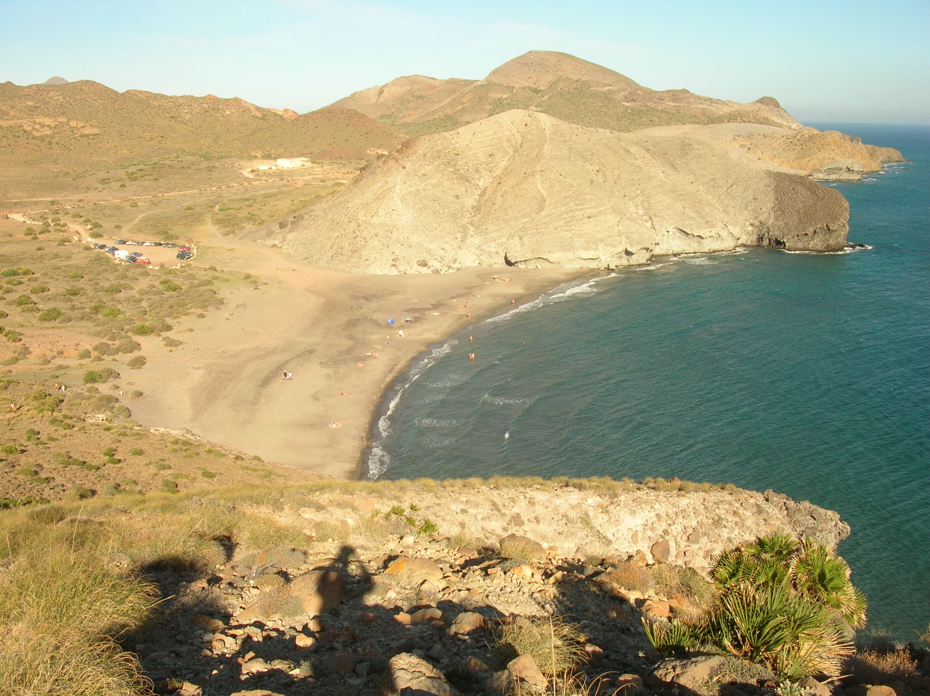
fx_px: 940
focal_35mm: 35
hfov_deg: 52.7
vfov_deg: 40.6
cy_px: 348
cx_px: 465
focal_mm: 5.8
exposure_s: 1/232
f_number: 5.6
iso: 50
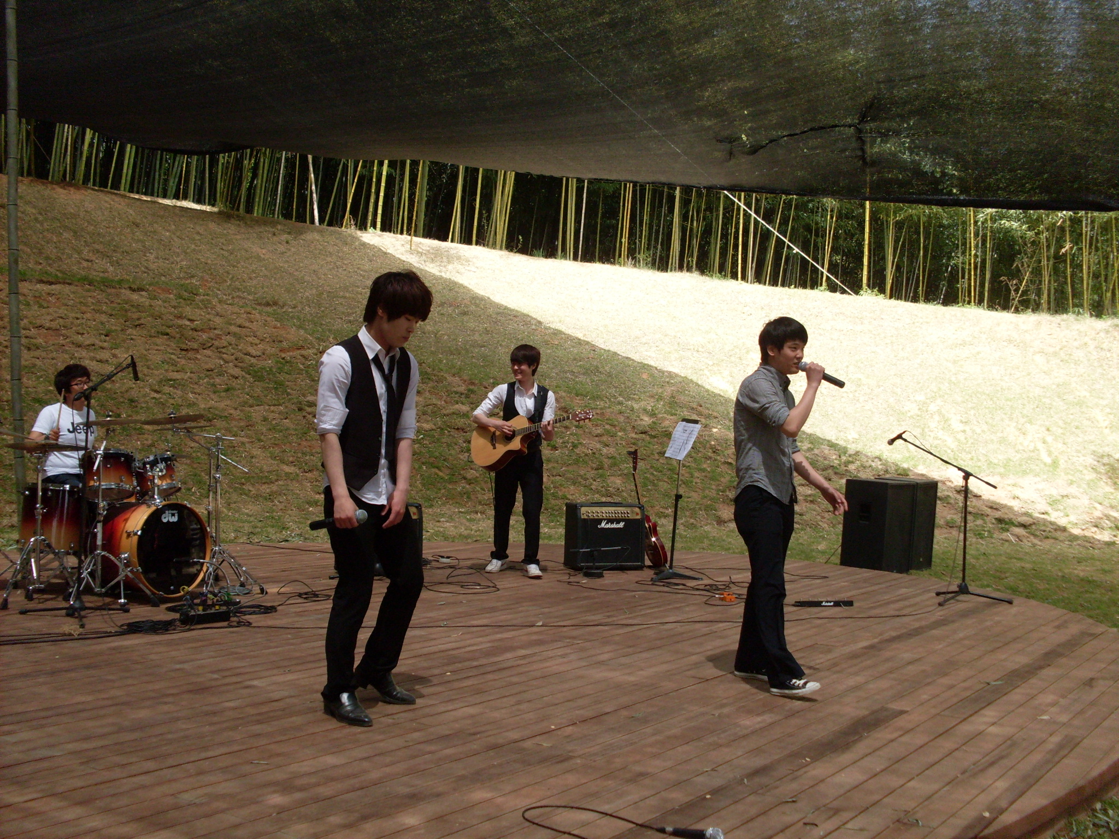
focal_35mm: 38
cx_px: 560
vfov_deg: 37.7
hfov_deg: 49.0
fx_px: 1228
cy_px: 420
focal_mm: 6.3
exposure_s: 1/250
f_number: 2.8
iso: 80
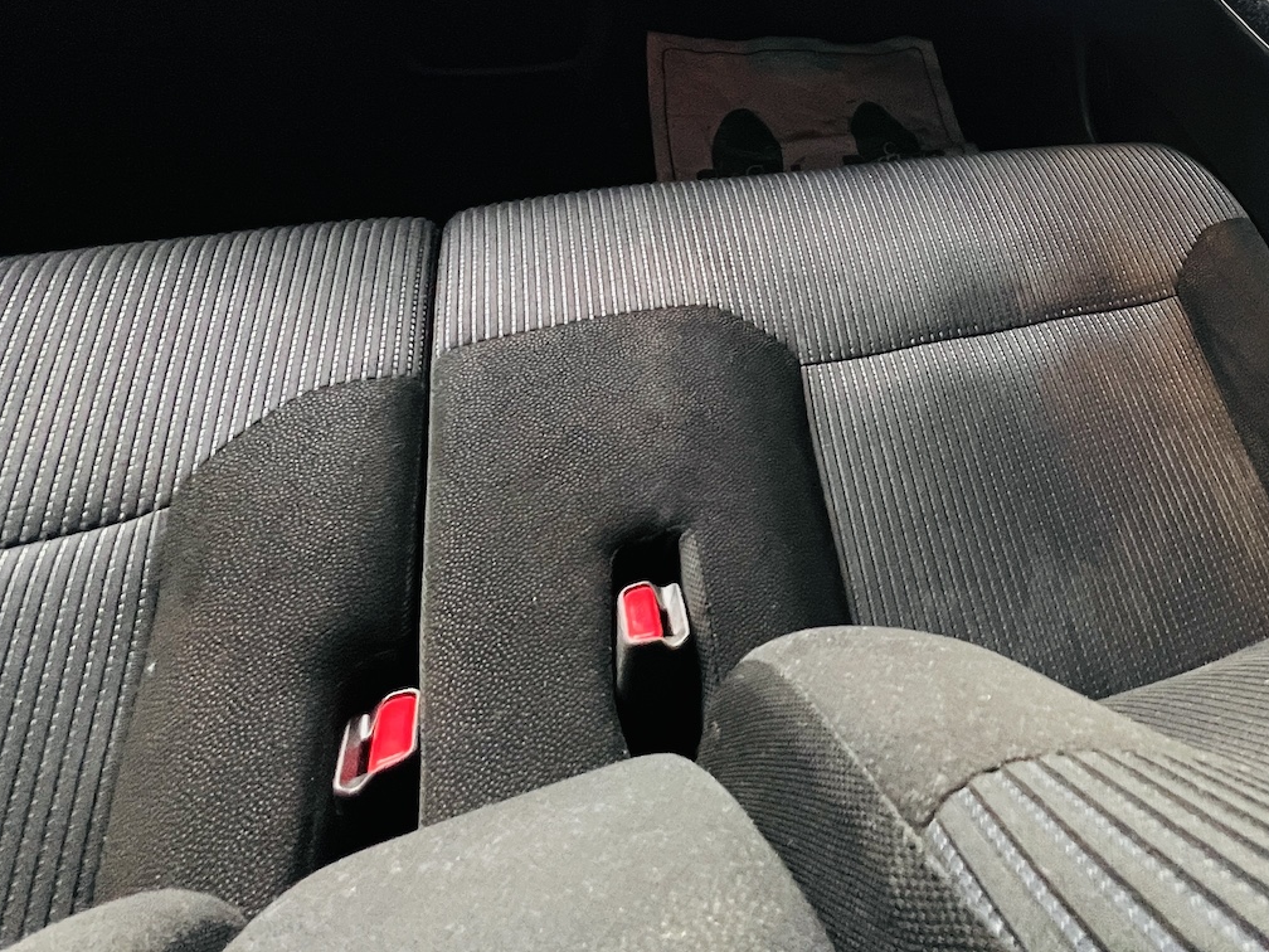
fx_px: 953
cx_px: 1086
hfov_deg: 59.6
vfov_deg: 45.0
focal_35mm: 26
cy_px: 1
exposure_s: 1/88
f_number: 1.8
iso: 250
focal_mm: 1.57
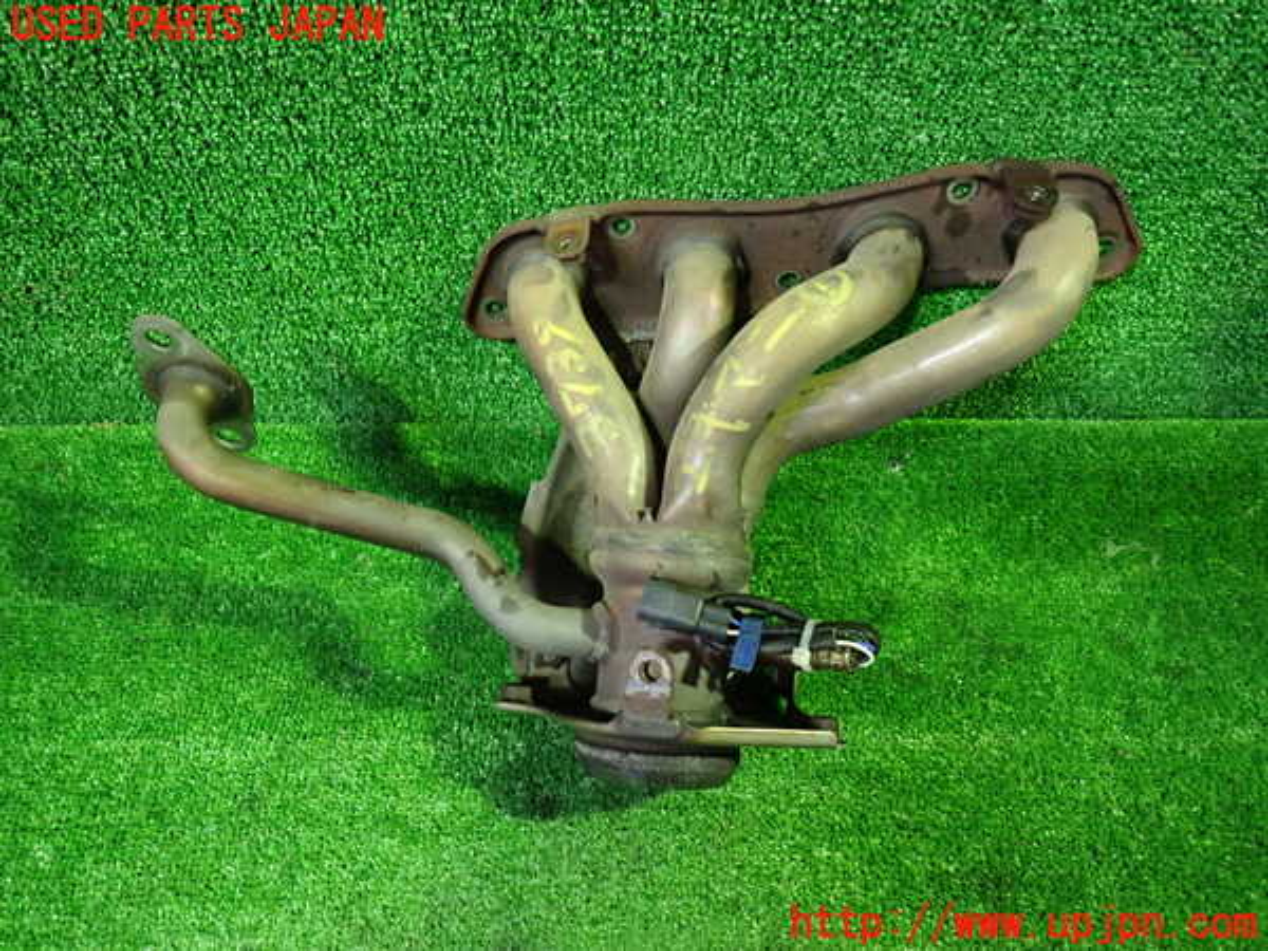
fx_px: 916
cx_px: 634
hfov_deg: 69.4
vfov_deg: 54.9
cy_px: 476
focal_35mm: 25
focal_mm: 4.5
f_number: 2
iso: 640
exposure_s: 1/30
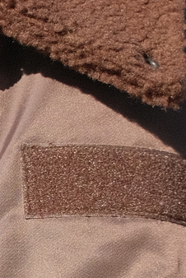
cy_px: 371
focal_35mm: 227
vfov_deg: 8.9
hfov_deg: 6.0
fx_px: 1756
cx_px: -149
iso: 400
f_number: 2.8
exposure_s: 1/3200
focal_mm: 21
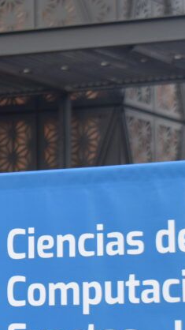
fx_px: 1614
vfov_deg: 11.6
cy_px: 269
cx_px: 25
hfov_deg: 6.5
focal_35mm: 185
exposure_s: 1/80
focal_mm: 48
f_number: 5.3
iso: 400
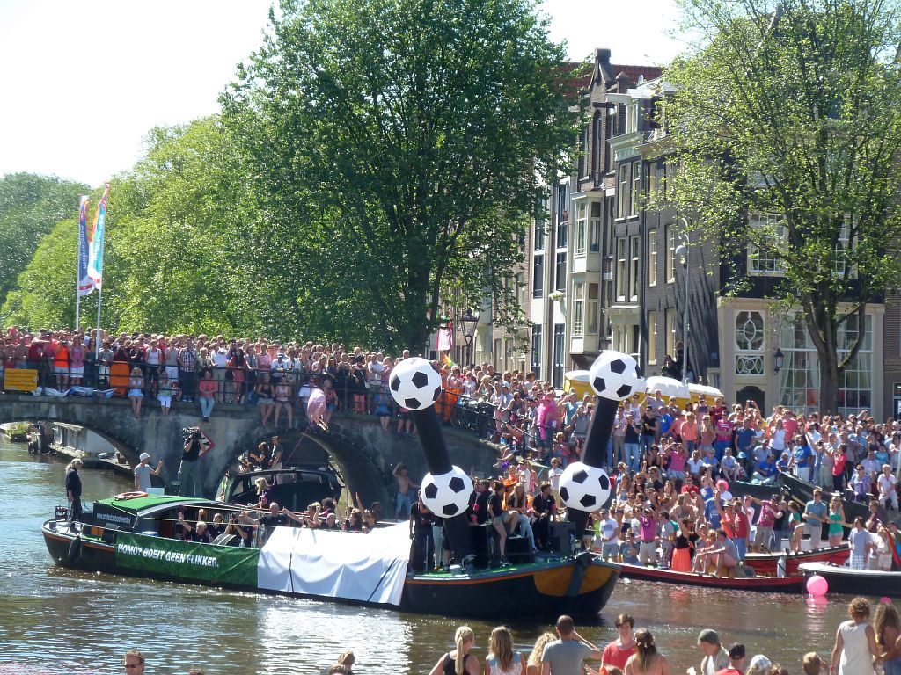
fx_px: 3332
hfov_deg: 15.4
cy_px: 338
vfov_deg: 11.6
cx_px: 450
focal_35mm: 128
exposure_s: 1/320
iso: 160
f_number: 4.4
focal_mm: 21
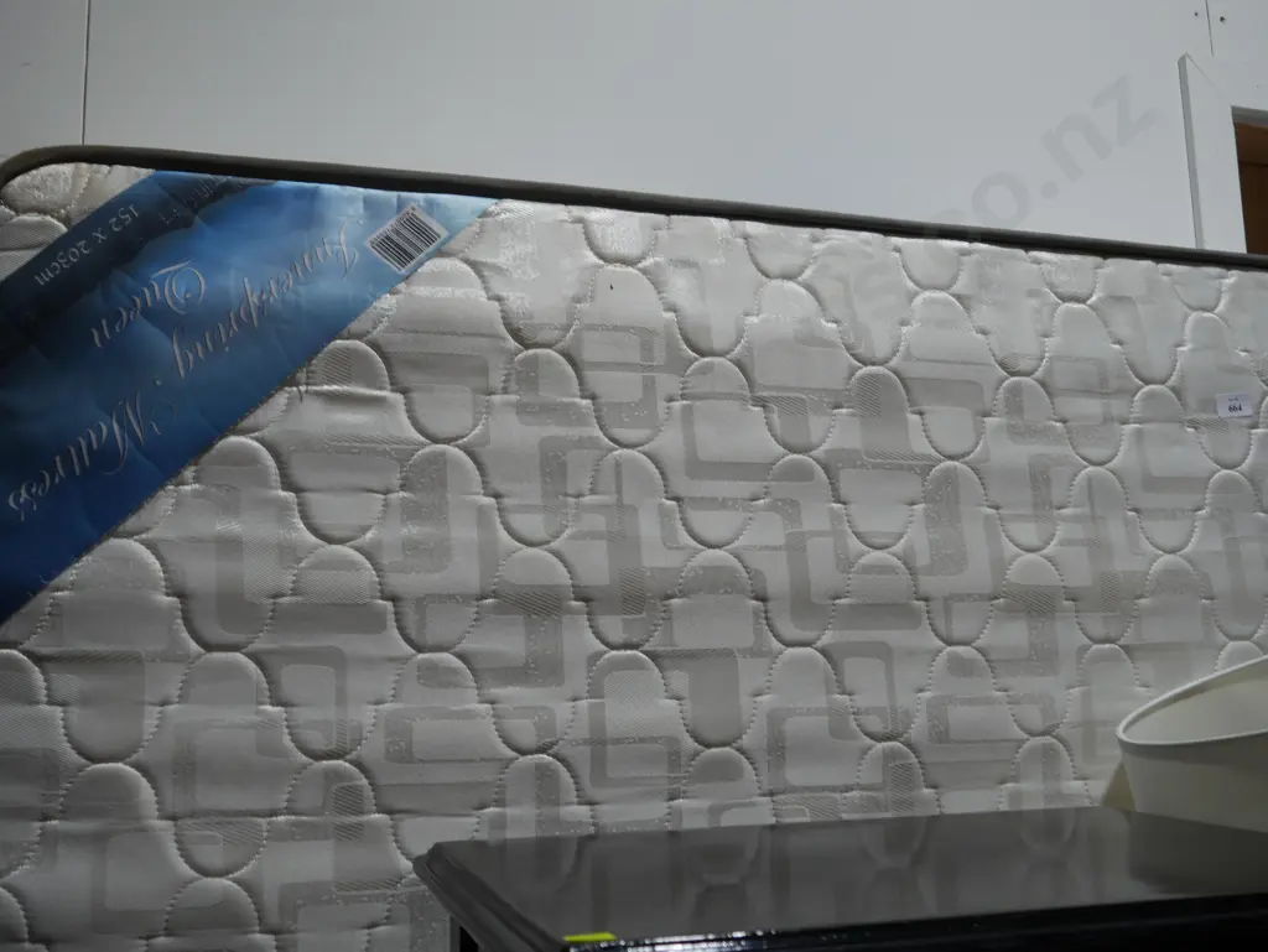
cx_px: 634
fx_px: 1393
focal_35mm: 38
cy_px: 476
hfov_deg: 49.0
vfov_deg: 37.8
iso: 200
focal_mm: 19
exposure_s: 1/125
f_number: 5
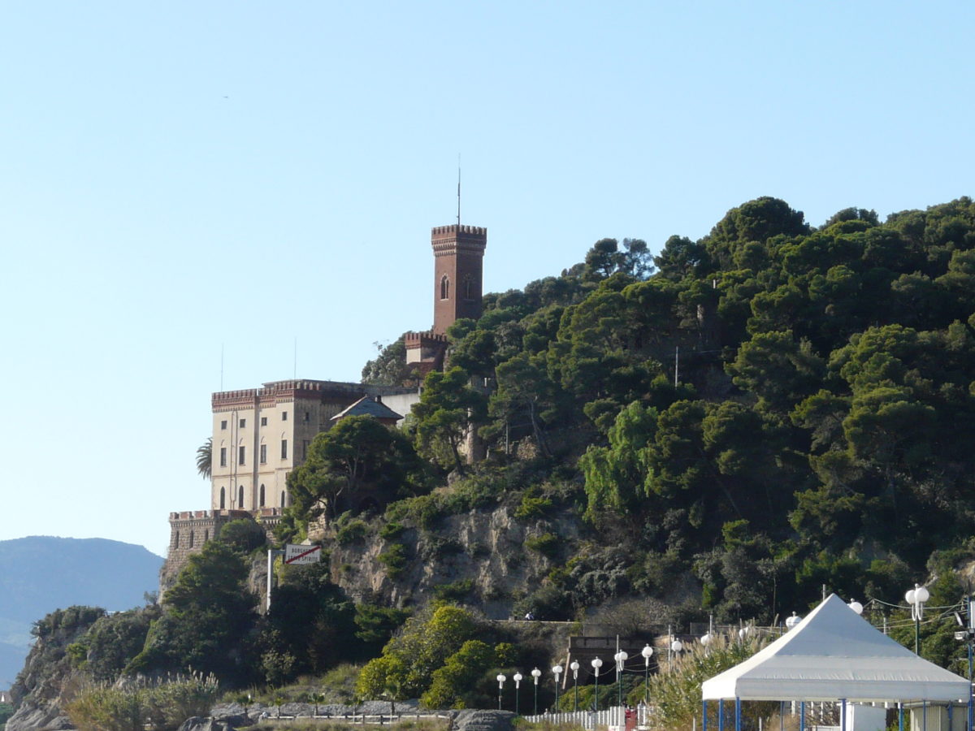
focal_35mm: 147
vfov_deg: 10.1
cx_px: 488
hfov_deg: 13.4
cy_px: 366
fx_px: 4140
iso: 100
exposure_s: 1/320
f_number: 5.6
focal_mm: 15.1
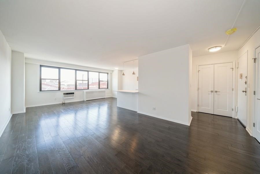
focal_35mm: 12
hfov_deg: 112.6
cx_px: 130
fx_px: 87
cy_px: 87
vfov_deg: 90.0
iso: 200
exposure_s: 1/5
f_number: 11
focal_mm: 12
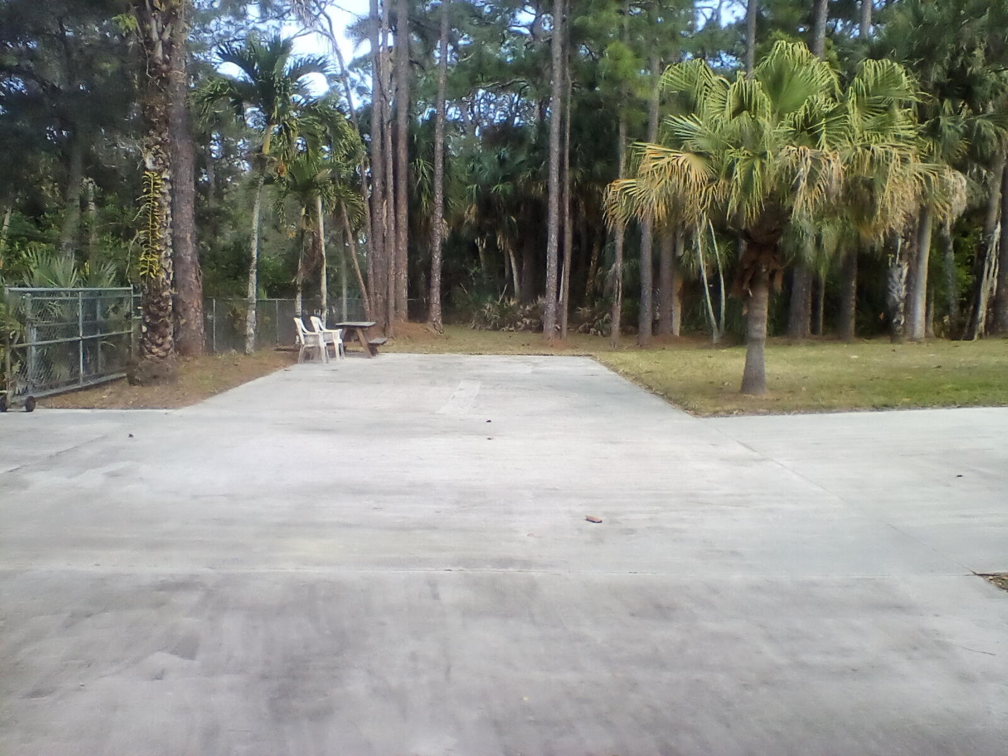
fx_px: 903
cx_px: 504
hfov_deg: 58.4
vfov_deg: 45.4
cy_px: 378
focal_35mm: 31
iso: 102
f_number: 2.4
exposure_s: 1/236
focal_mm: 2.38
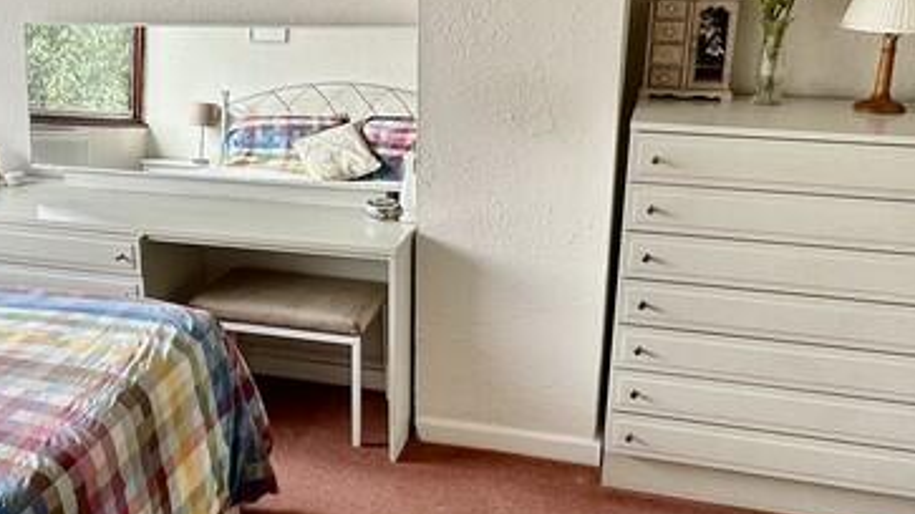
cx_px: 330
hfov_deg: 46.8
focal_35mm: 43
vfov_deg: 27.7
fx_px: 1043
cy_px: 265
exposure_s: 1/99
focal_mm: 2.22
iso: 40
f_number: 2.2
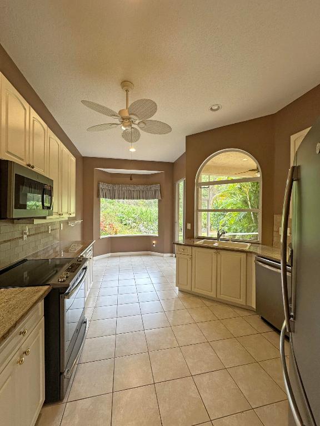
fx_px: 173
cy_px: 213
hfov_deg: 85.7
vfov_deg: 102.1
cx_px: 160
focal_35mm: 14
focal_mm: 2.22
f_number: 2.2
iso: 125
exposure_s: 1/120
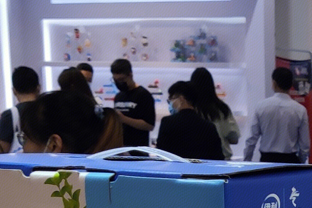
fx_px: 1179
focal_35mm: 136
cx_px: 446
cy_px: 385
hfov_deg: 14.2
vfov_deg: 9.6
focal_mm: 4.75
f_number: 1.75
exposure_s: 1/100
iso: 122
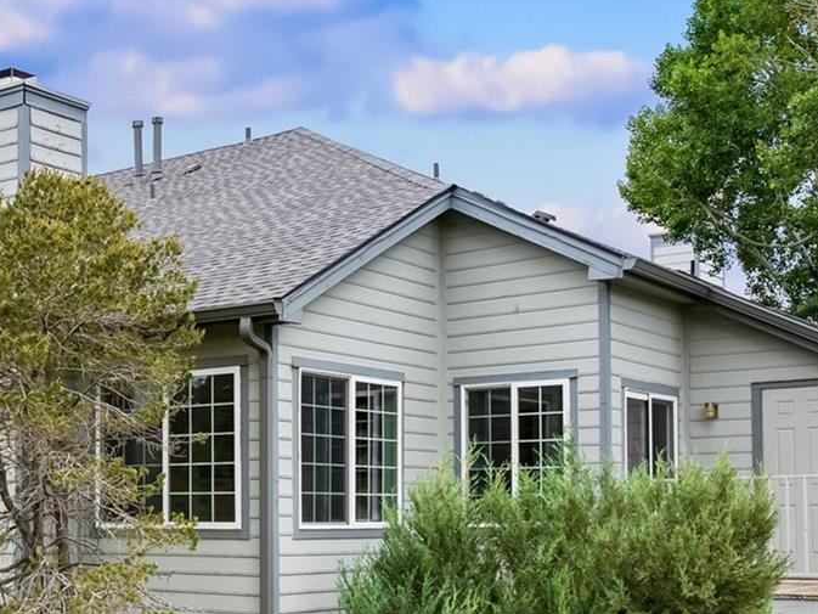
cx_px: 146
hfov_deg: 32.7
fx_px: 1347
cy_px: 469
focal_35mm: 57
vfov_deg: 25.3
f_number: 2.8
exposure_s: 1/240
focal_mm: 12.29
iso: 150
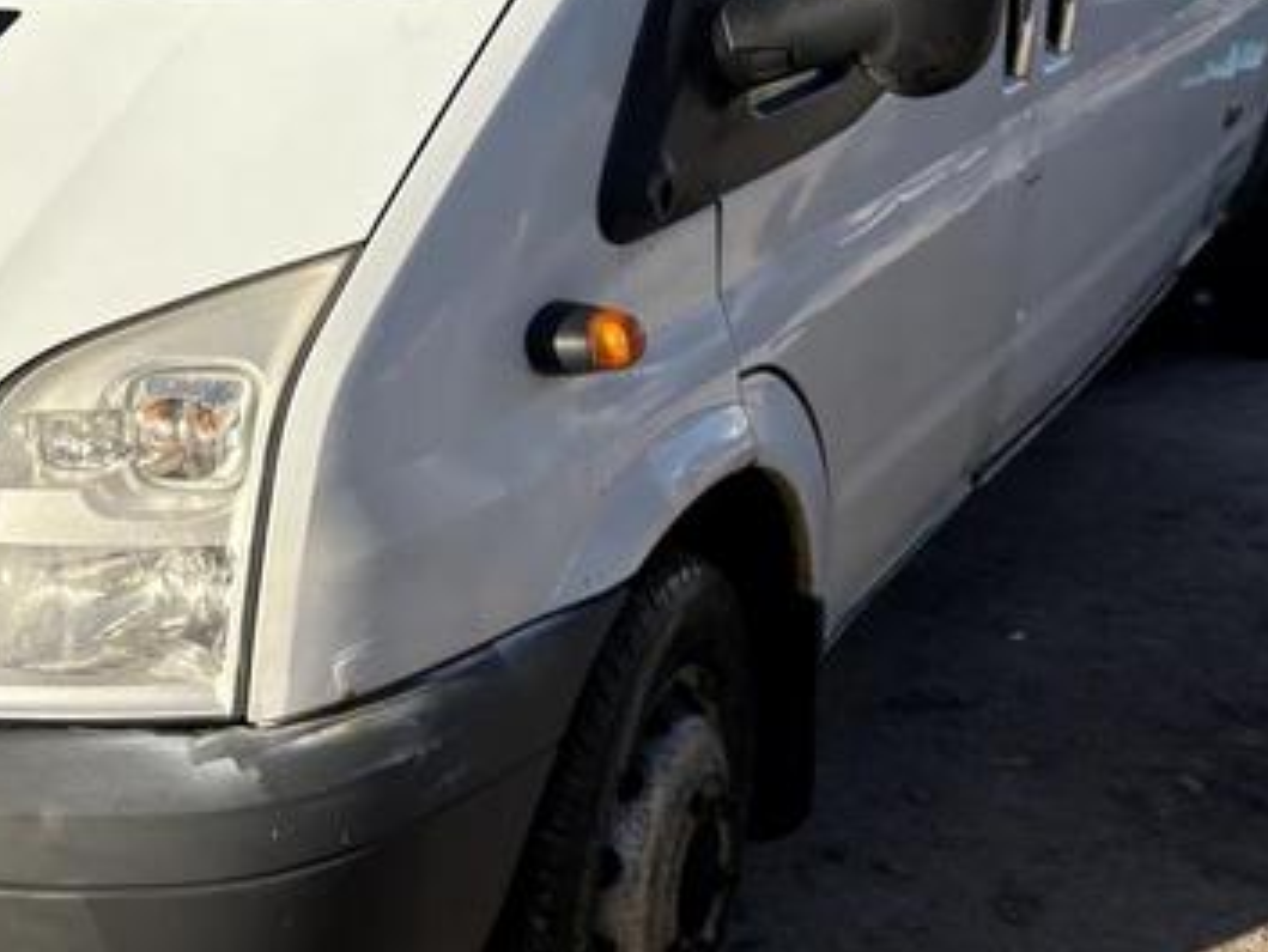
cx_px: 68
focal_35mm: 66
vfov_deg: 22.0
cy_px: 208
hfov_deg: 28.0
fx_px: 2418
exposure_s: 1/3279
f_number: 1.6
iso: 50
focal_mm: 5.96
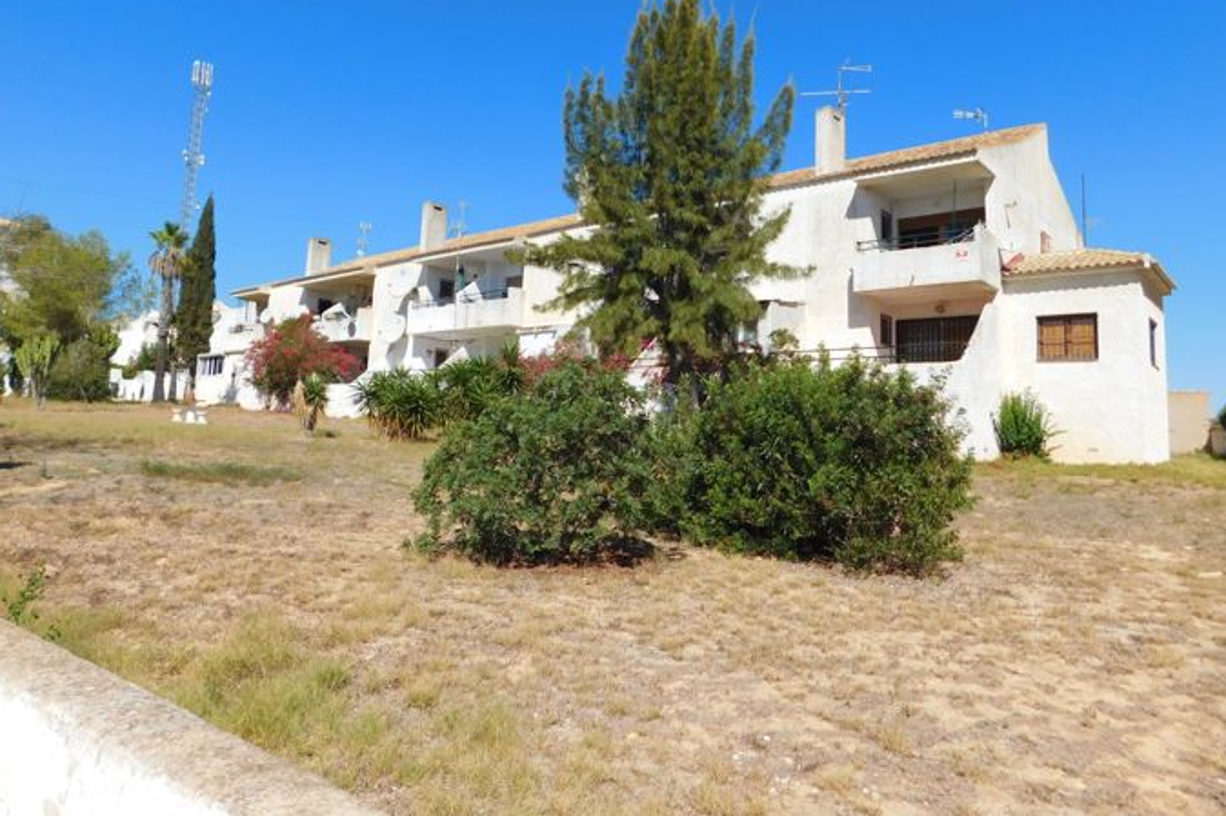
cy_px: 340
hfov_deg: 71.5
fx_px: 851
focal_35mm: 25
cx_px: 634
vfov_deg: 51.0
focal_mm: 4
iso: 125
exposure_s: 1/640
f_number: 6
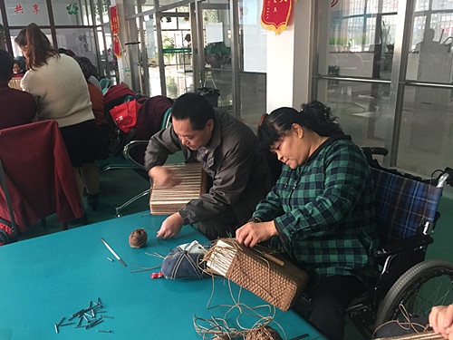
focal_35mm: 29
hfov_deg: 61.7
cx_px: 226
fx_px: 380
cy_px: 170
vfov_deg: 48.2
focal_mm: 4.15
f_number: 2.2
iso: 80
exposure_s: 1/17
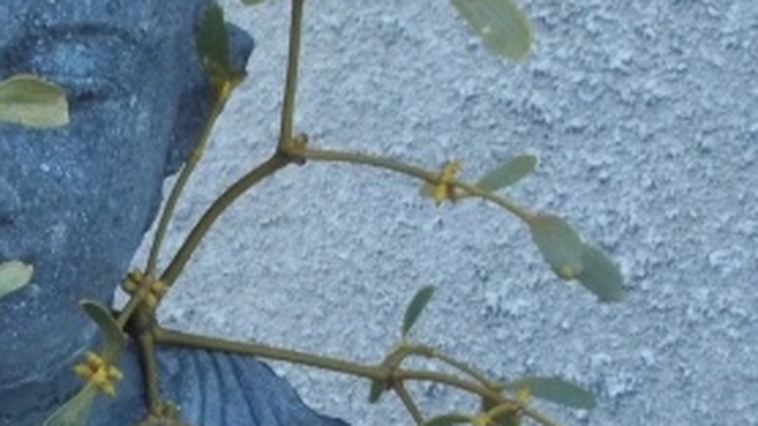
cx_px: 49
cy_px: 412
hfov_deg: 18.6
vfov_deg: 10.6
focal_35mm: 113
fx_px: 2270
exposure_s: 1/8
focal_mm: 6.5
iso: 202
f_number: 3.1
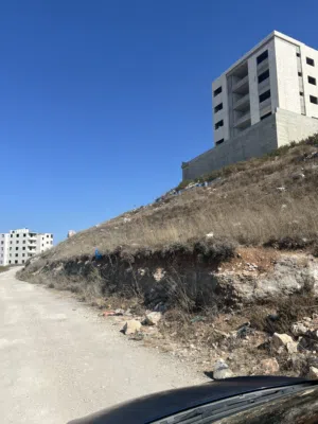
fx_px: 318
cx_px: 159
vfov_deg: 67.3
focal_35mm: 26
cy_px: 212
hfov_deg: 53.1
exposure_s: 1/5076
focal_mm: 5.7
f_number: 1.5
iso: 50
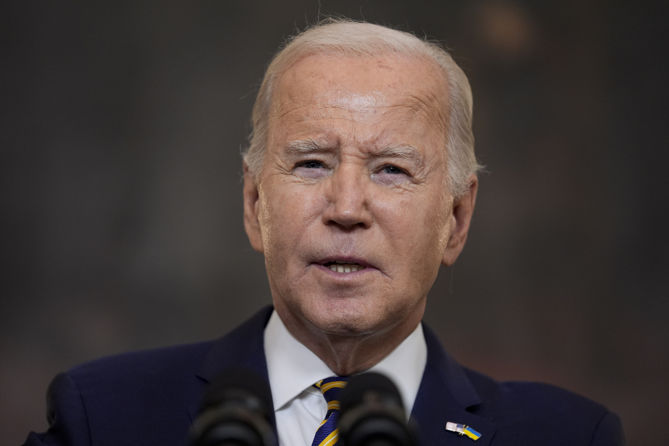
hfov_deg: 10.3
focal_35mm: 200
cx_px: 334
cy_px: 223
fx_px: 3716
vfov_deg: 6.9
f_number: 2.8
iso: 2000
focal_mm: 200
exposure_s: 1/320
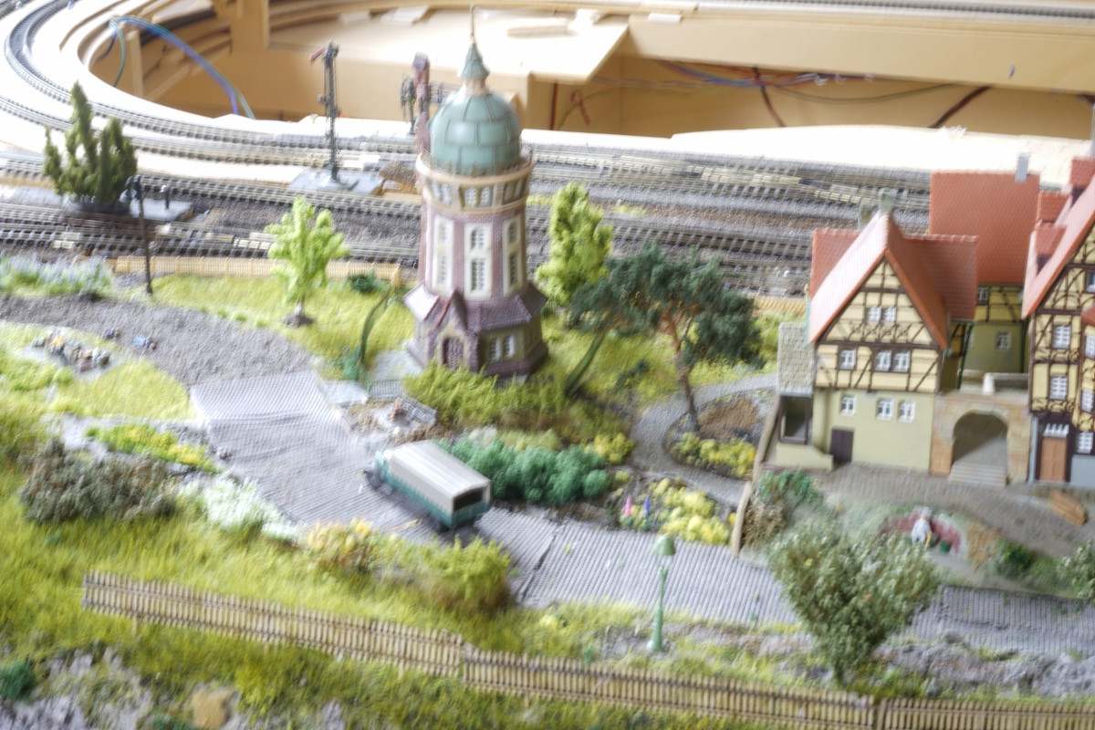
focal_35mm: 64
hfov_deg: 31.4
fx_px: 1947
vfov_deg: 21.2
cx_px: 548
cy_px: 365
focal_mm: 64
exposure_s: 8
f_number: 36
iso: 50
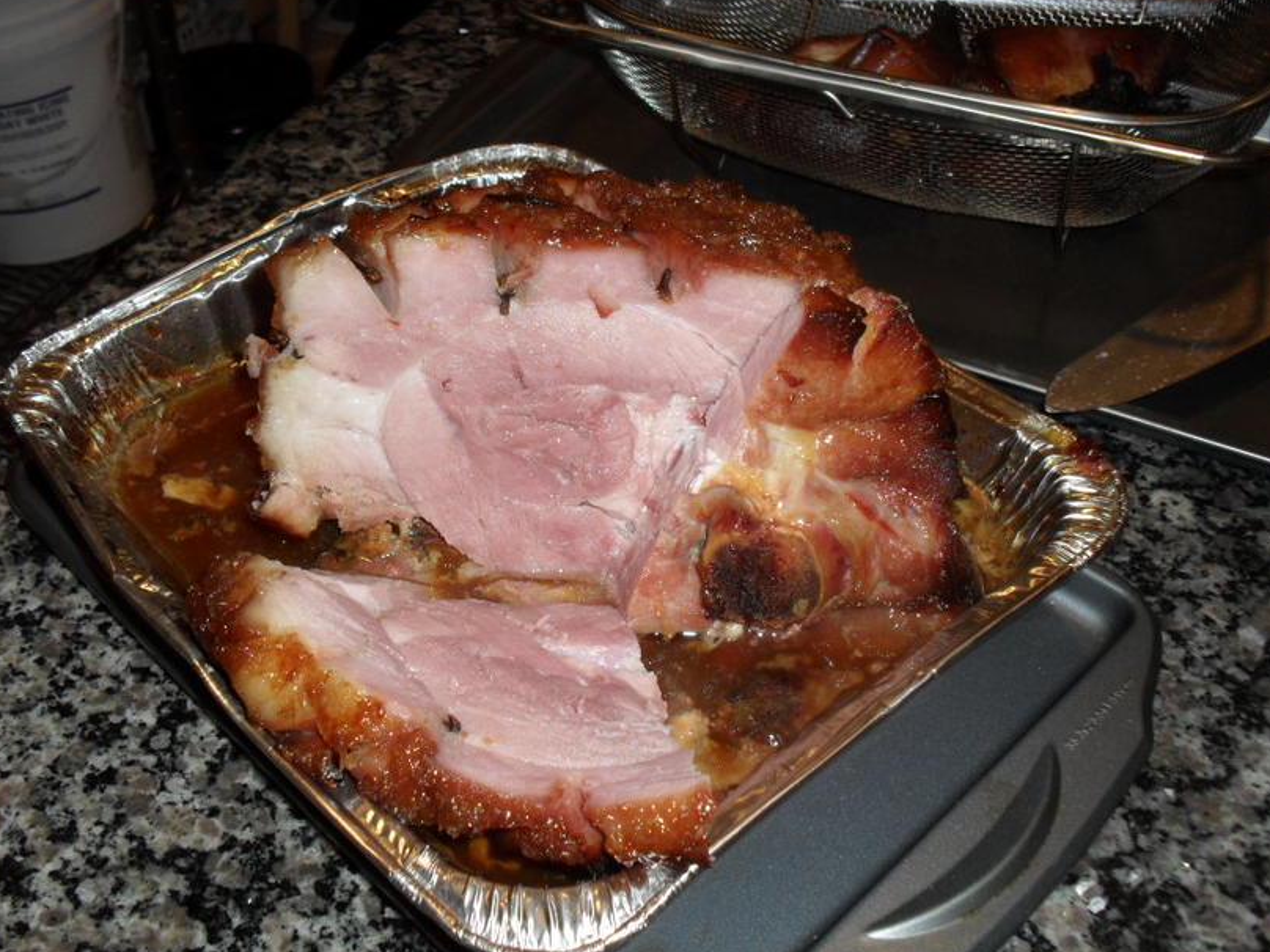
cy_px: 458
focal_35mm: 39
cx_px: 616
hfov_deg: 47.9
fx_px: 1431
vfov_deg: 36.8
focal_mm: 6.3
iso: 200
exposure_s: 1/45
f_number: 3.2
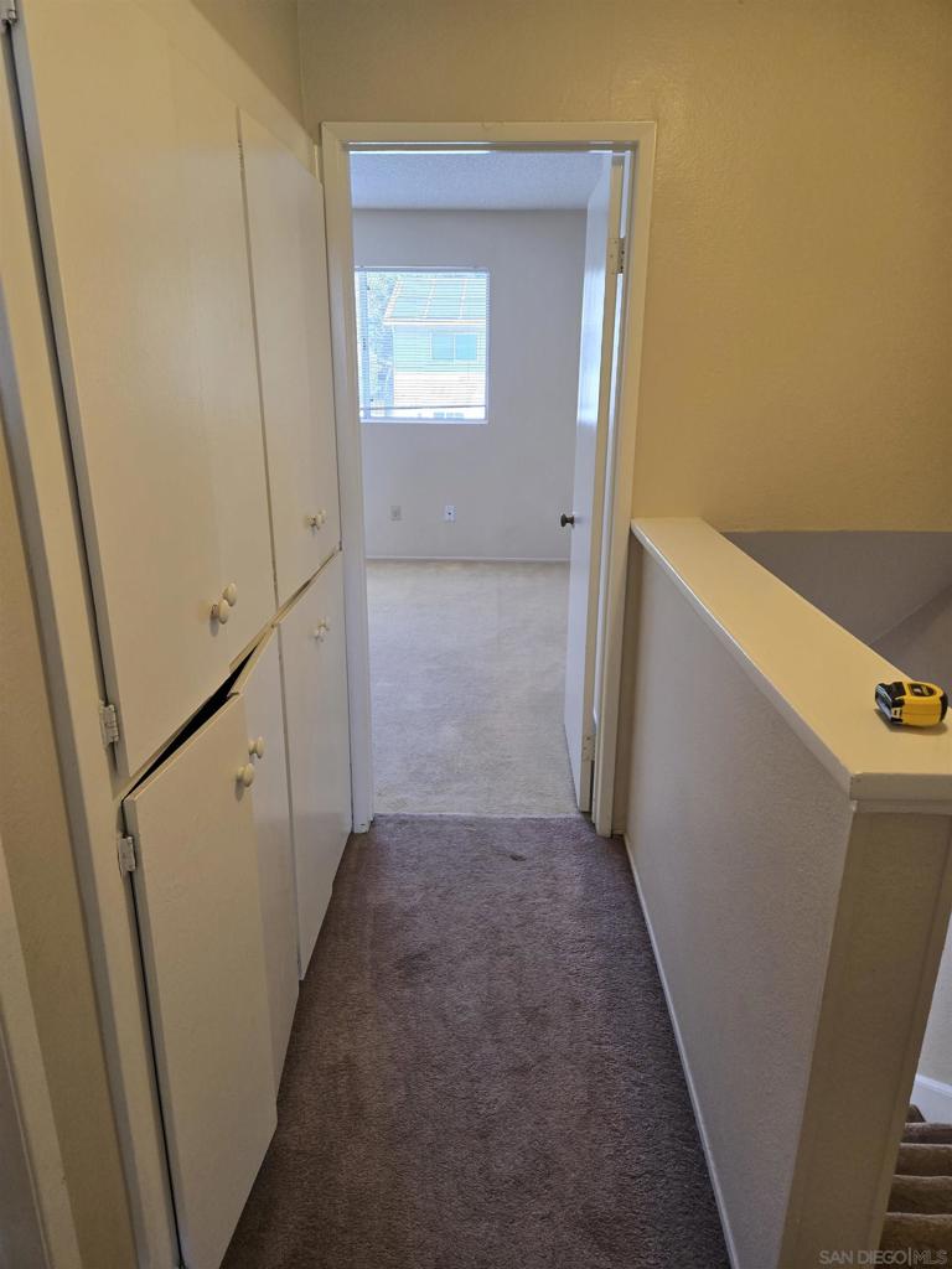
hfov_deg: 58.9
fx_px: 843
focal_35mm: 23
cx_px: 476
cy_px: 634
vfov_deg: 73.9
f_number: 1.8
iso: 100
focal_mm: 5.4
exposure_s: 1/120
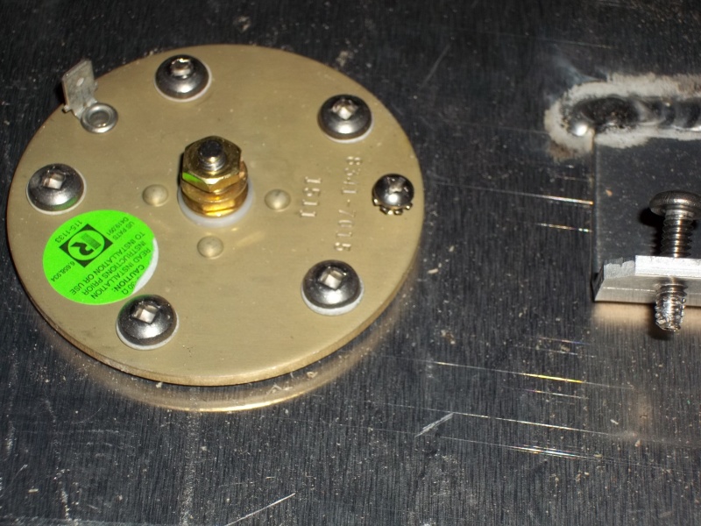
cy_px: 263
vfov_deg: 15.4
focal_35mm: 96
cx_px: 350
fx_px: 1944
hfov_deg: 20.4
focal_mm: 17.1
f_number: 5.2
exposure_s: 1/60
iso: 64
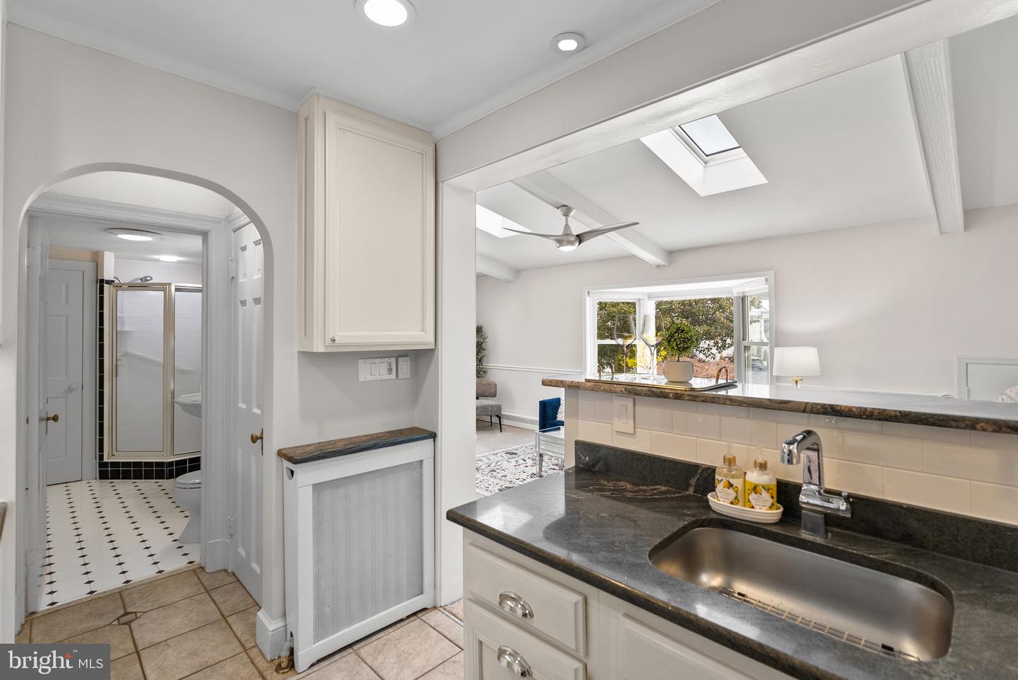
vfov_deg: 72.1
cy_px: 340
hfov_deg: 95.0
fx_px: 467
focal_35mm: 16
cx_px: 509
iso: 500
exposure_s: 1/25
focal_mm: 16.5
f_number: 5
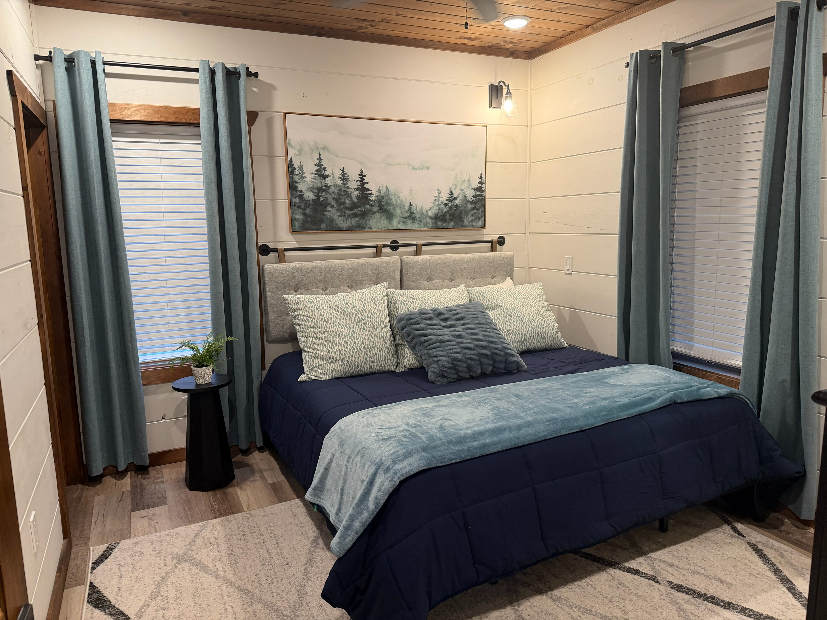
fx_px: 573
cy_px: 310
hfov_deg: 71.6
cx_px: 414
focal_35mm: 24
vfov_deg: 56.8
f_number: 1.78
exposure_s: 1/60
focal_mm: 6.76
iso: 200
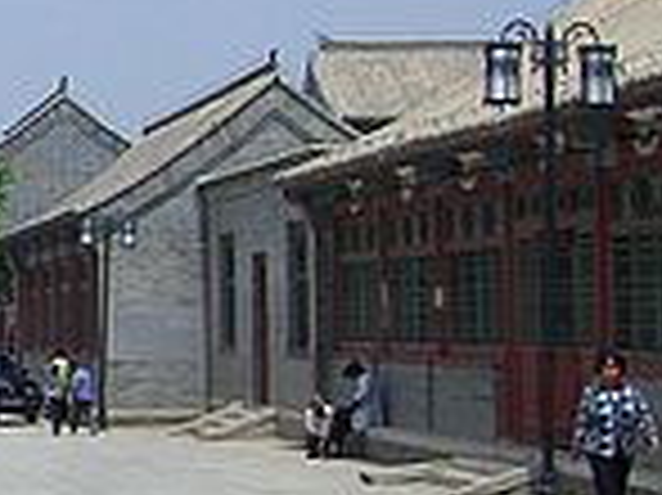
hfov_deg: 12.0
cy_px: 333
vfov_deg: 9.6
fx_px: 2962
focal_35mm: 155
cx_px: -405
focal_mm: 6.2
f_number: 4.3
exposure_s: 1/800
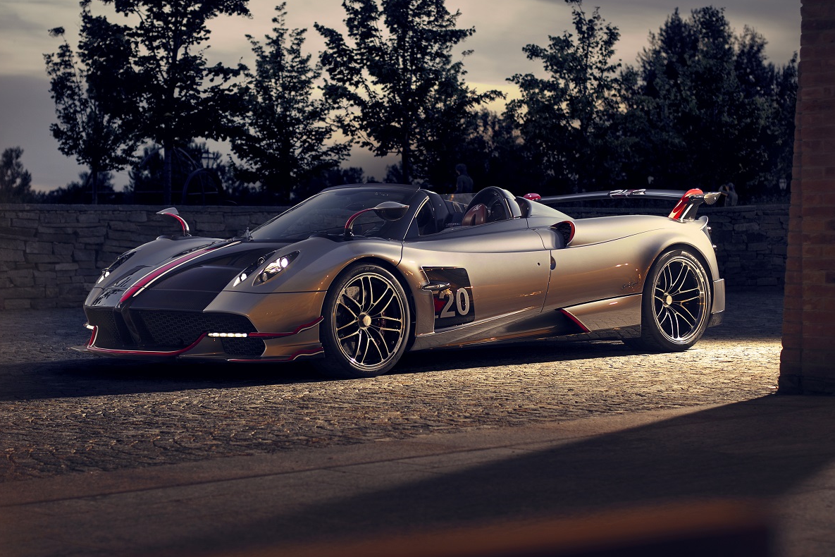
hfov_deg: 25.0
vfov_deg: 16.8
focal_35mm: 81
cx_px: 363
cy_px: 230
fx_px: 1879
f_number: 3.5
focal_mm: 50
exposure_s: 1/40
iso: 100
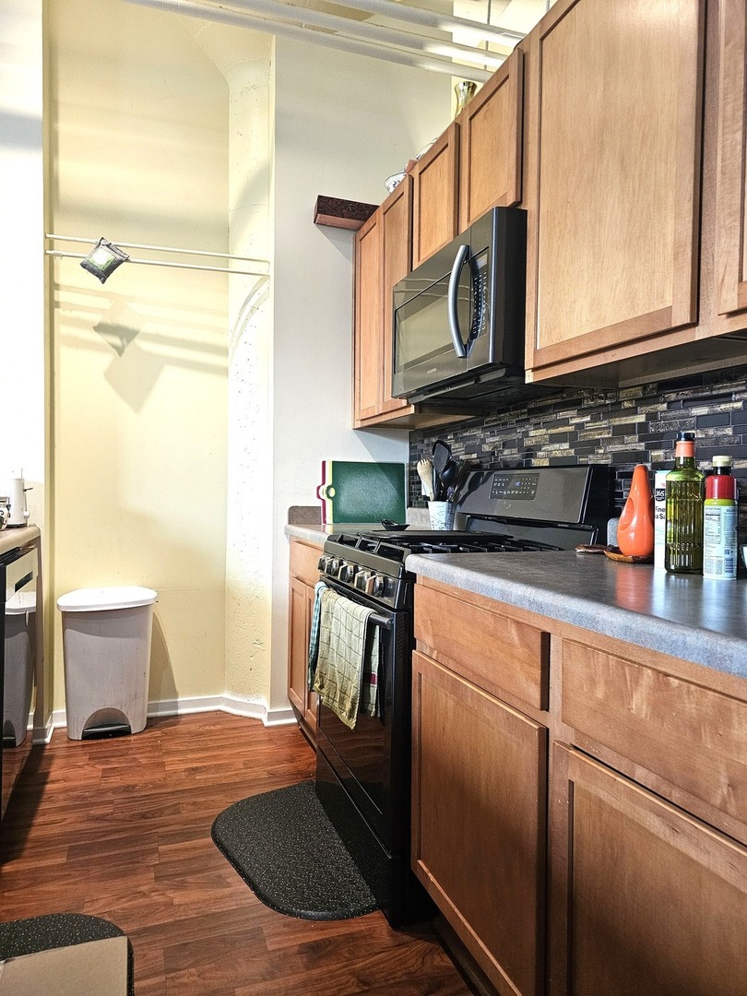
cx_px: 374
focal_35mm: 23
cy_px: 498
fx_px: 662
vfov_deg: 73.9
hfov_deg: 58.9
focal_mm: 6.3
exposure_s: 1/120
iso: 400
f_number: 1.7
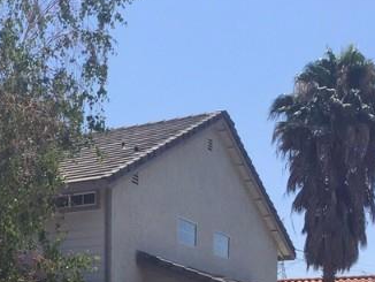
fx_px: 987
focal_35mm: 91
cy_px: 416
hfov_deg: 20.4
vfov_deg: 15.1
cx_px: -55
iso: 32
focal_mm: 4.15
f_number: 2.2
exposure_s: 1/2083
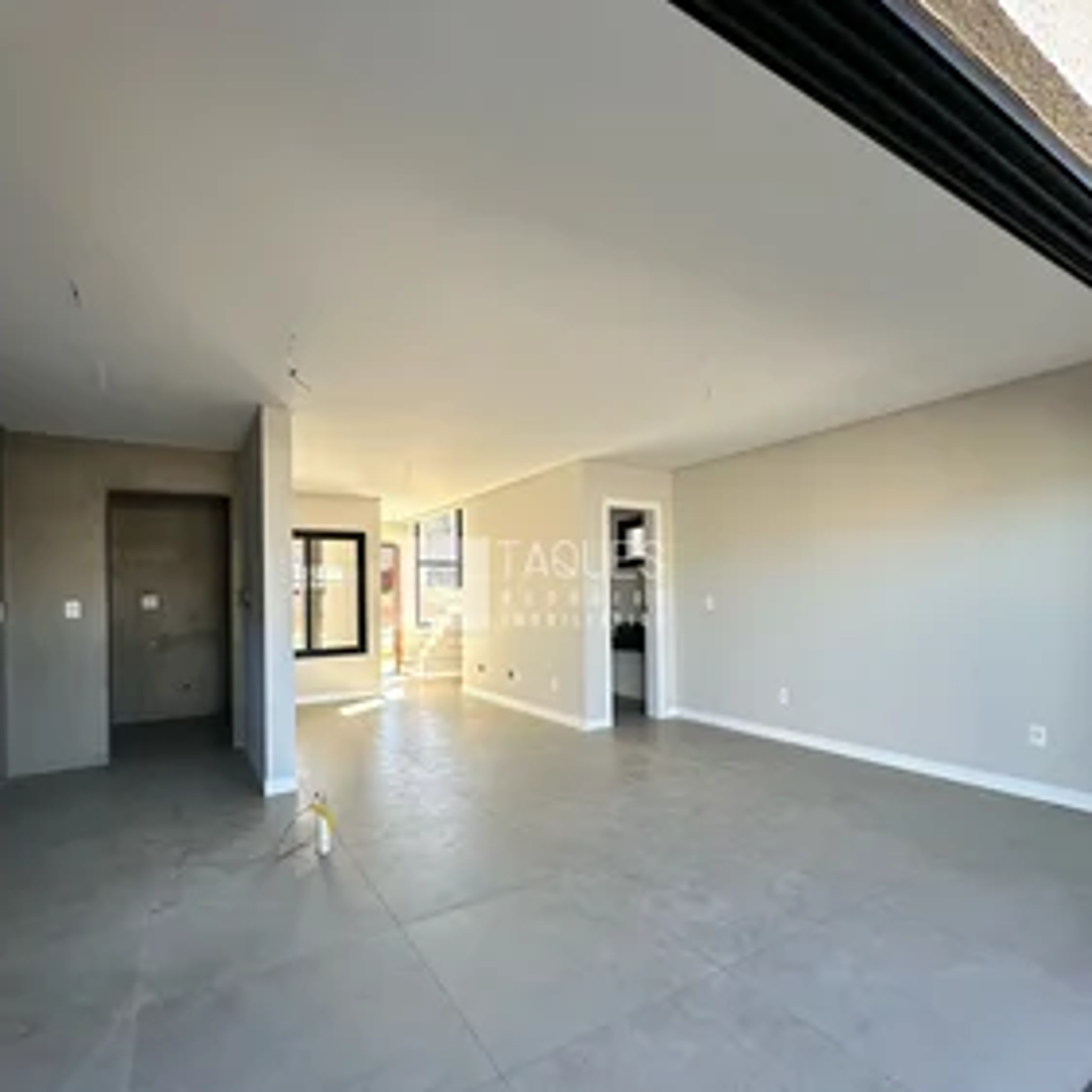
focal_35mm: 17
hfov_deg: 84.0
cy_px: 591
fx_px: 607
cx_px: 532
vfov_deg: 83.8
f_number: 2.2
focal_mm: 2.22
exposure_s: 1/163
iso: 40
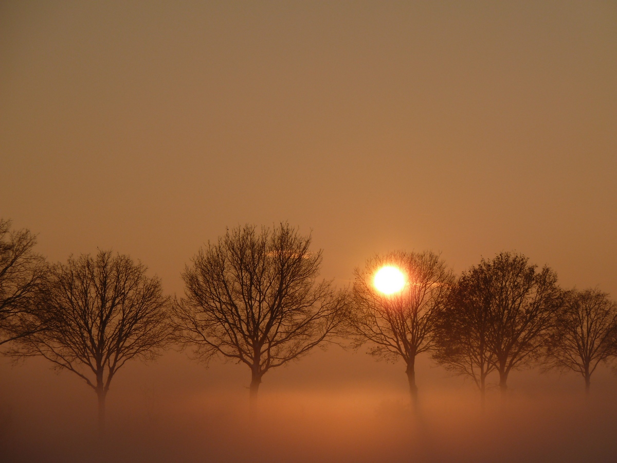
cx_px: 308
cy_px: 232
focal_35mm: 147
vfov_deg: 10.1
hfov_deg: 13.4
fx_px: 2620
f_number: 5.6
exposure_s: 1/1000
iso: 80
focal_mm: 24.1
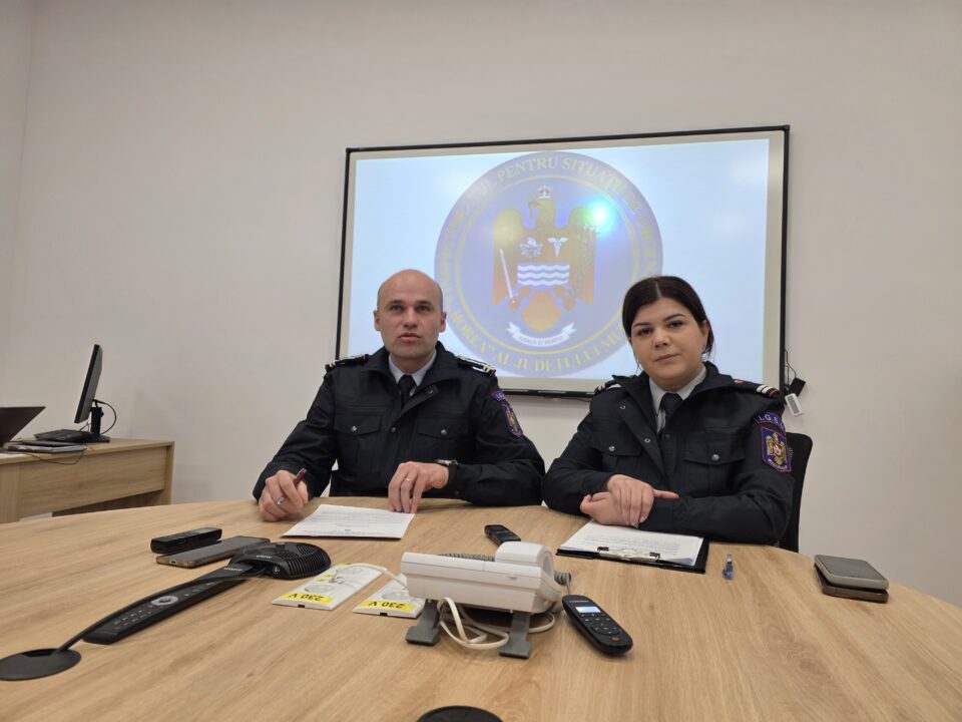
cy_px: 361
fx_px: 639
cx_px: 481
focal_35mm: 23
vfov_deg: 58.9
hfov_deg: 73.9
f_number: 1.7
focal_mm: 6.3
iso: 80
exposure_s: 1/120
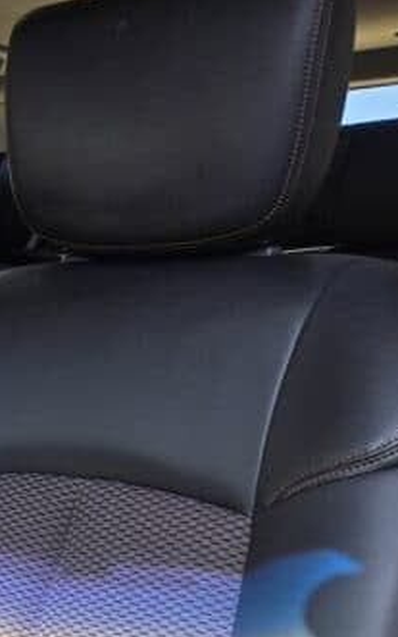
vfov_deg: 32.8
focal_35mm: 59
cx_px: -296
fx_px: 1023
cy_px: 572
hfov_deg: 18.0
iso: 32
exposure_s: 1/180
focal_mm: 5.4
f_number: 1.8
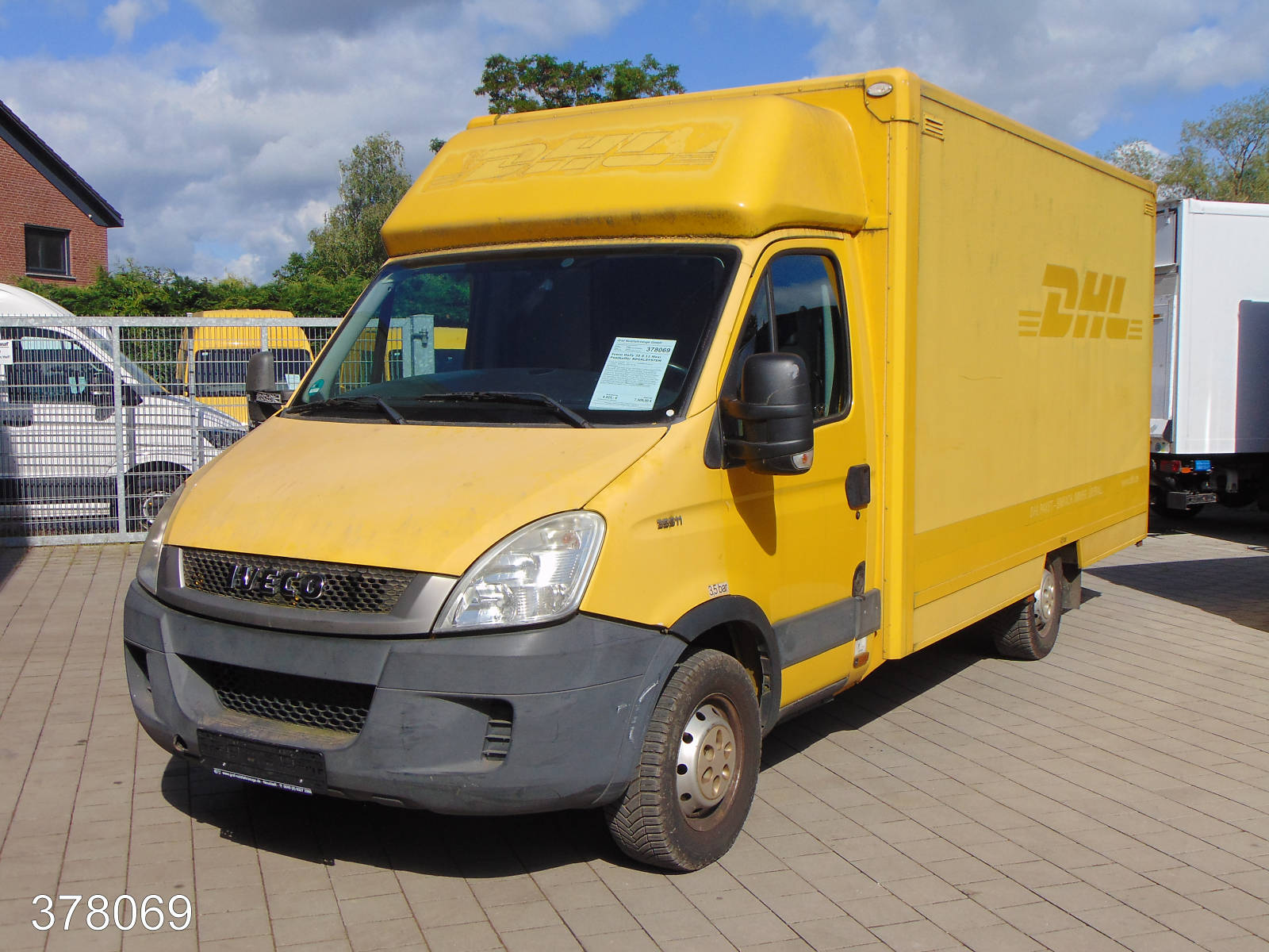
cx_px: 634
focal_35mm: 39
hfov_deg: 47.9
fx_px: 1430
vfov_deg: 36.8
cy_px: 476
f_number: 8.5
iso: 80
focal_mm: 6.9
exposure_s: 1/250
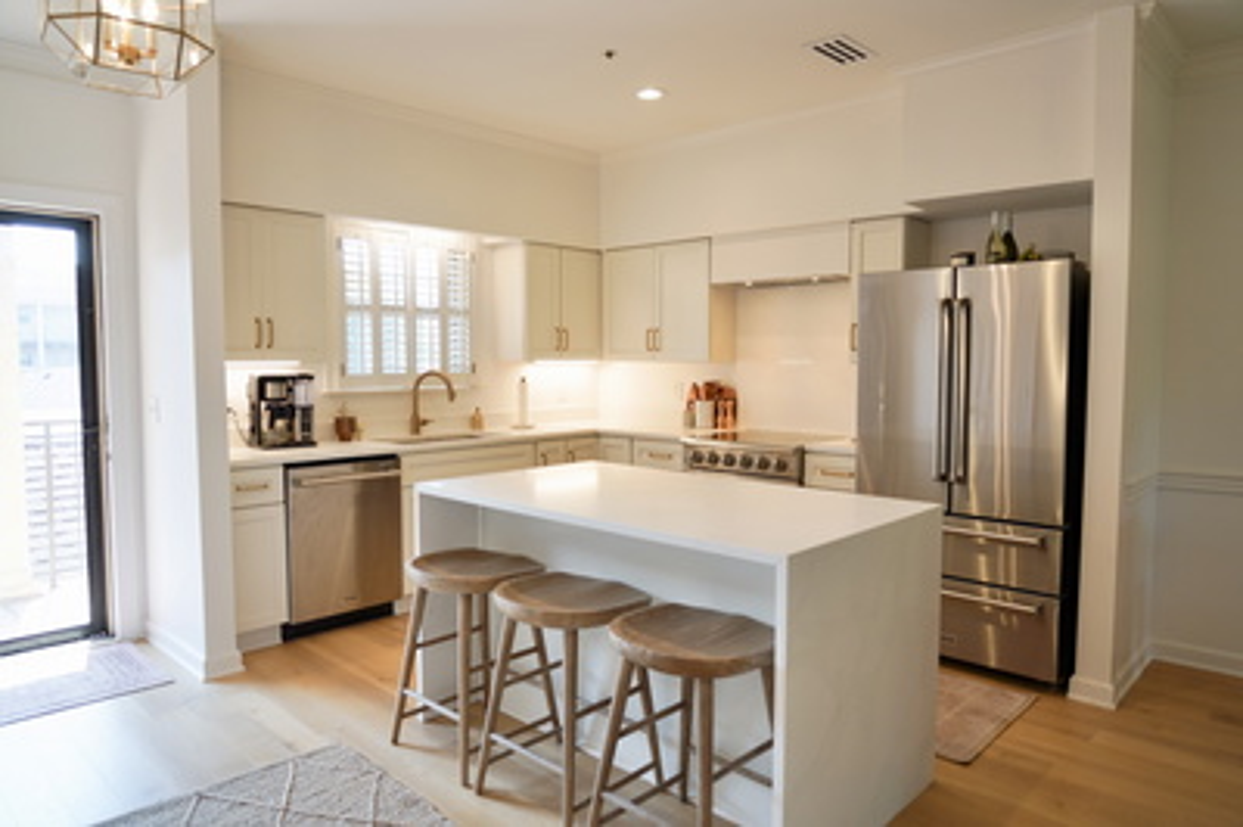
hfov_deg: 73.8
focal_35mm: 24
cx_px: 622
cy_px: 414
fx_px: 828
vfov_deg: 53.1
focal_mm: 24
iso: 160
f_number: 4
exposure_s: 1/60
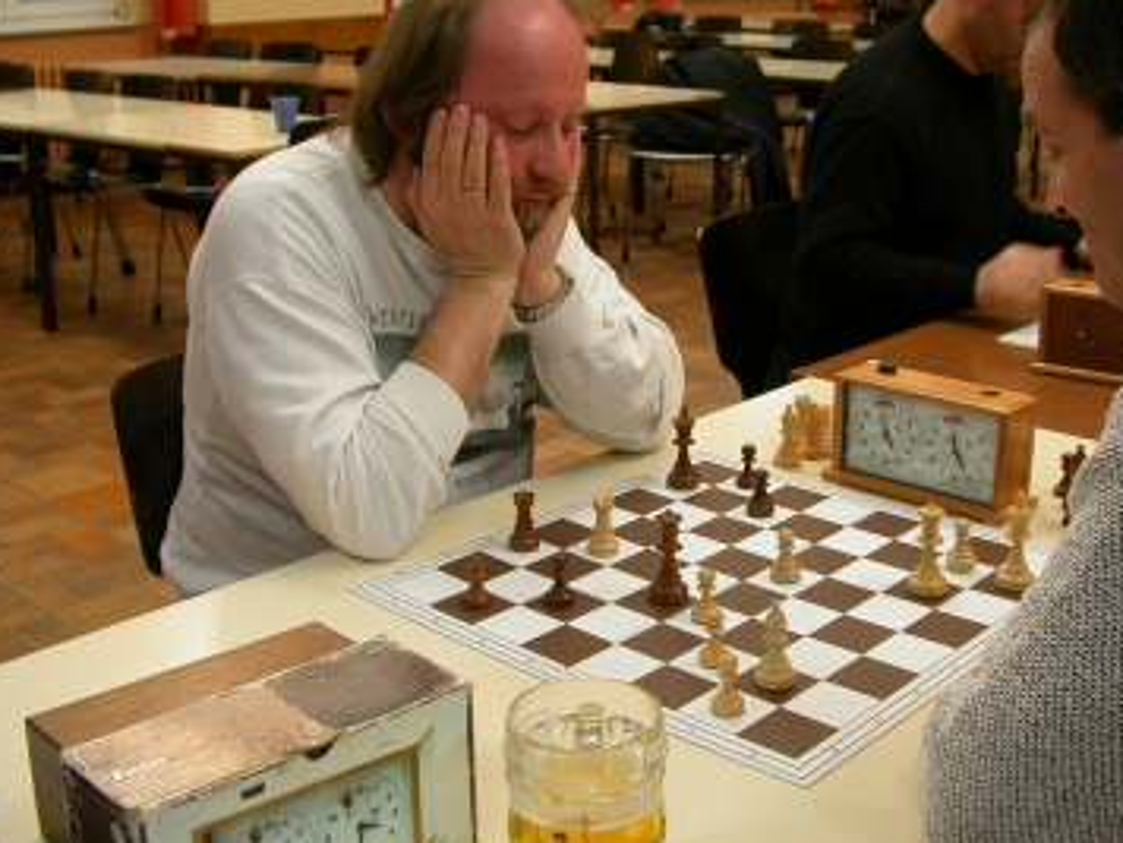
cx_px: 650
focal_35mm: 45
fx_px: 1460
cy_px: 373
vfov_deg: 32.2
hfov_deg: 42.0
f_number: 2.6
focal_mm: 7.85
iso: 100
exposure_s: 1/18.7
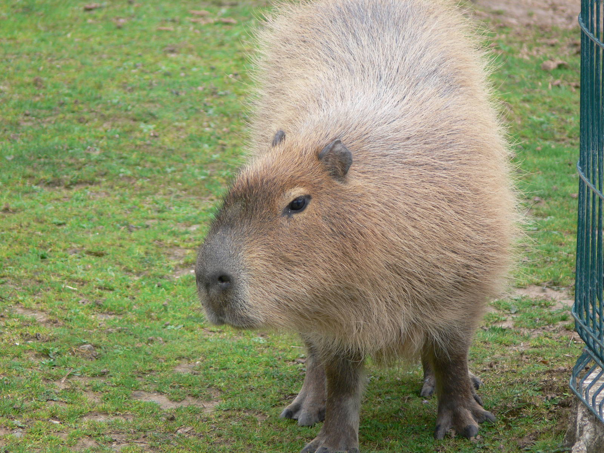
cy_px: 226
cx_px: 302
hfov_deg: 4.7
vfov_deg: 3.5
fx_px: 7328
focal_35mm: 420
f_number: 4
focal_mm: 88.8
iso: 80
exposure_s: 1/80
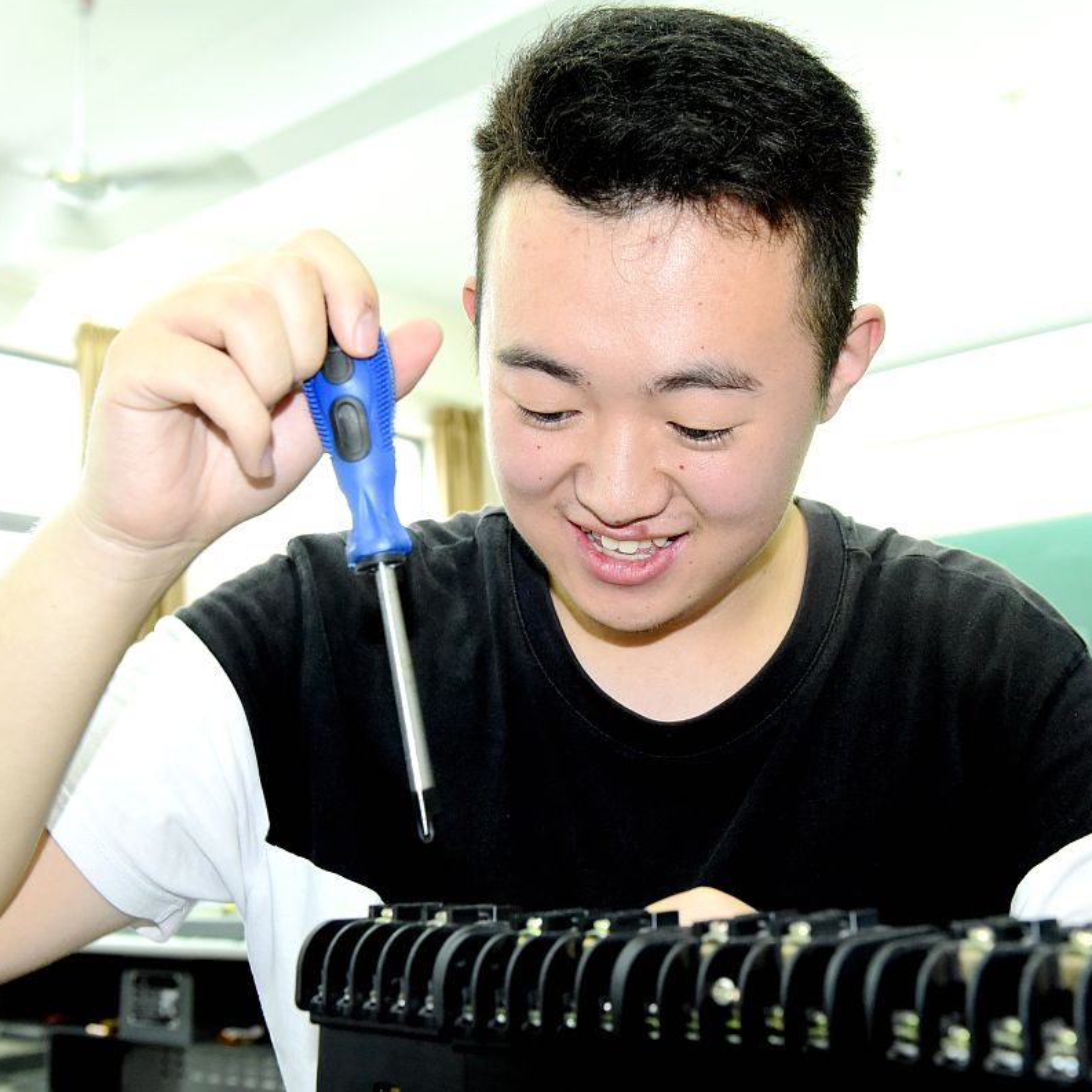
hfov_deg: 37.5
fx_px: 1606
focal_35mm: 45
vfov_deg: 37.6
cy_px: 545
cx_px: 610
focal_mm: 35
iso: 3200
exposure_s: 1/25
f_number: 7.1
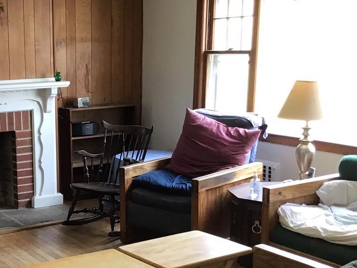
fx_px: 639
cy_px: 181
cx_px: 48
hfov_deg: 30.1
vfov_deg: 23.5
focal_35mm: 62
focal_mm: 3.3
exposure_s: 1/30
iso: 80
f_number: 2.4
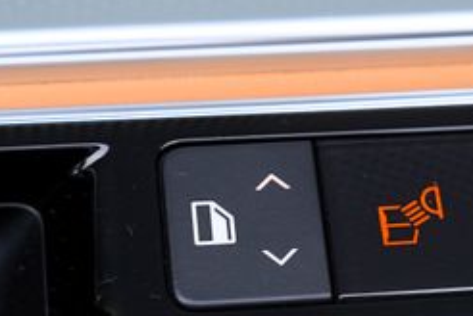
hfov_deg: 13.3
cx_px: 317
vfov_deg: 8.9
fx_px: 2023
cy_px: 172
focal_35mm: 154
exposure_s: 1/80
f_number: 4.5
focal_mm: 37
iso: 100
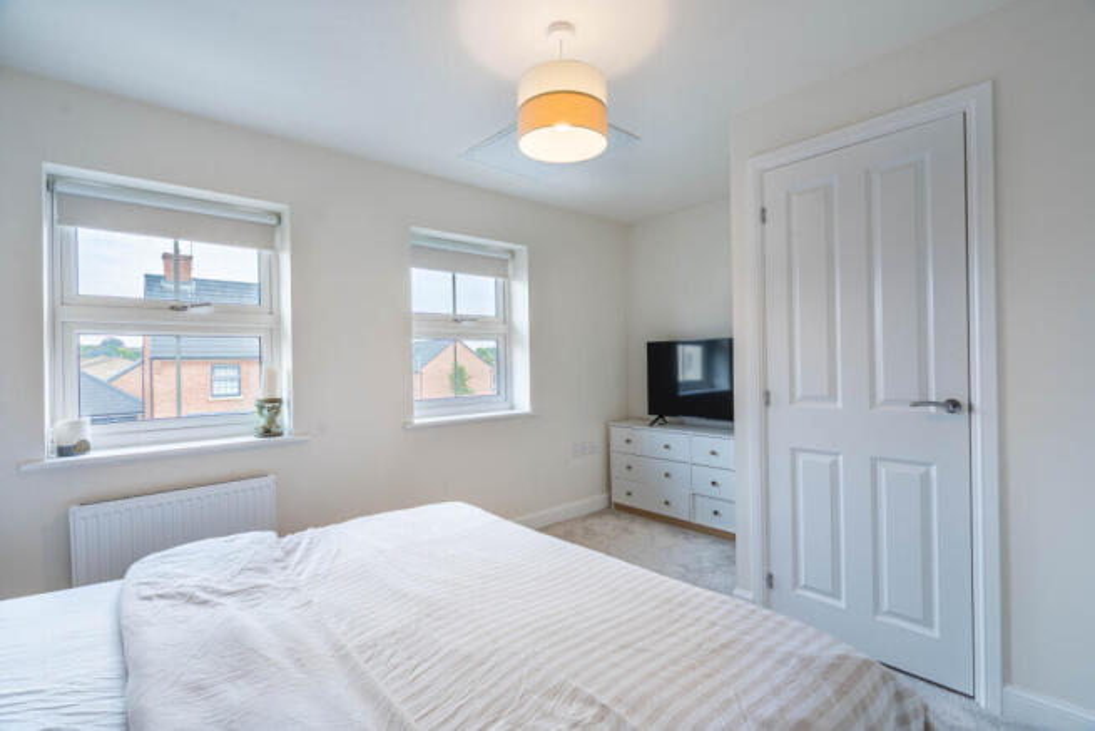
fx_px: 487
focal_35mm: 16
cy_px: 366
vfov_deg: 73.8
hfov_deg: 96.7
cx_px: 548
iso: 320
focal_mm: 16
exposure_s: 1/80
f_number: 8
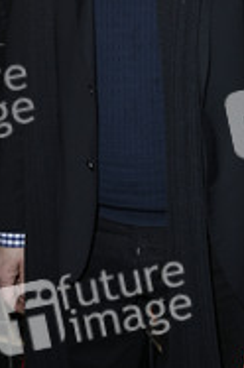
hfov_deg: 17.6
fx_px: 786
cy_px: 14
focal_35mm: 77
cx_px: 148
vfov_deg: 25.3
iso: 400
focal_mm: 36
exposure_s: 1/250
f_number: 5.6
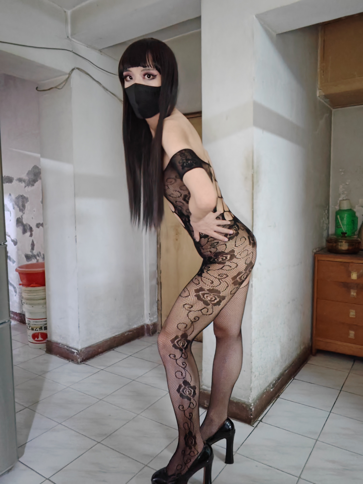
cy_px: 242
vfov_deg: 67.3
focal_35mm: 26
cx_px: 182
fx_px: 364
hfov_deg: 53.1
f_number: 2.4
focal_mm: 2.66
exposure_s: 1/13
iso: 3200
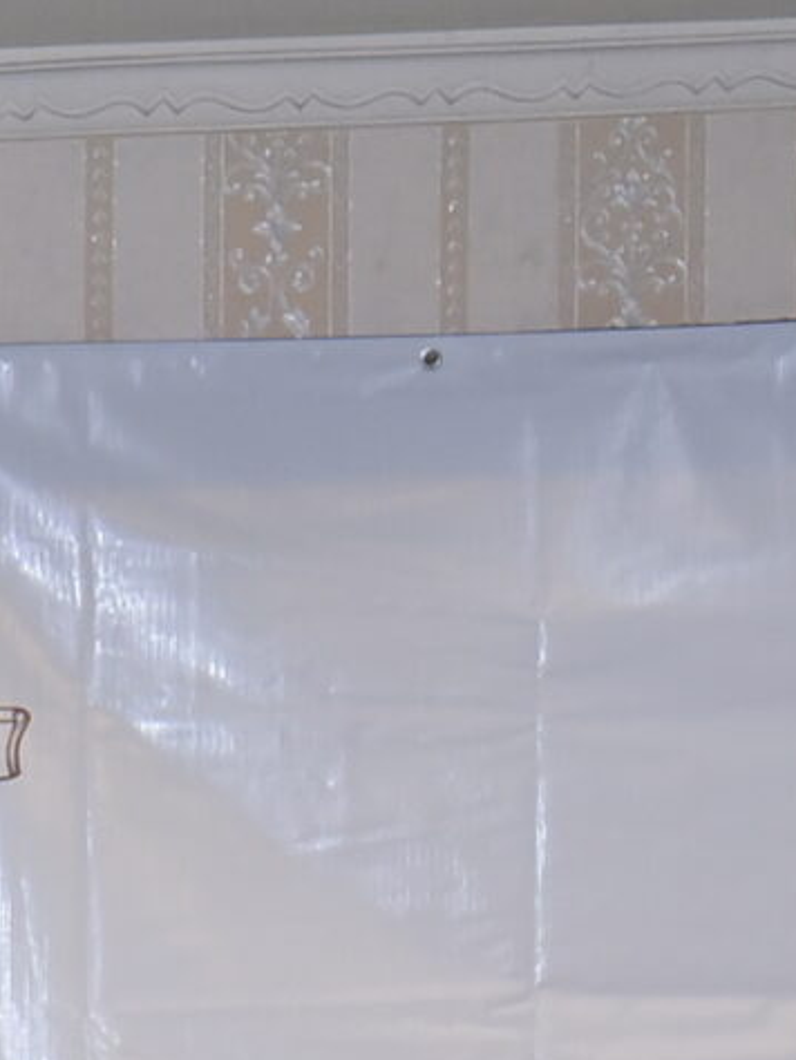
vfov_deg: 7.2
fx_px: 8271
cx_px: -897
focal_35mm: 270
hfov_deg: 5.4
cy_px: 1835
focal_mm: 52
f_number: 4.5
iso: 2000
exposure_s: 1/100
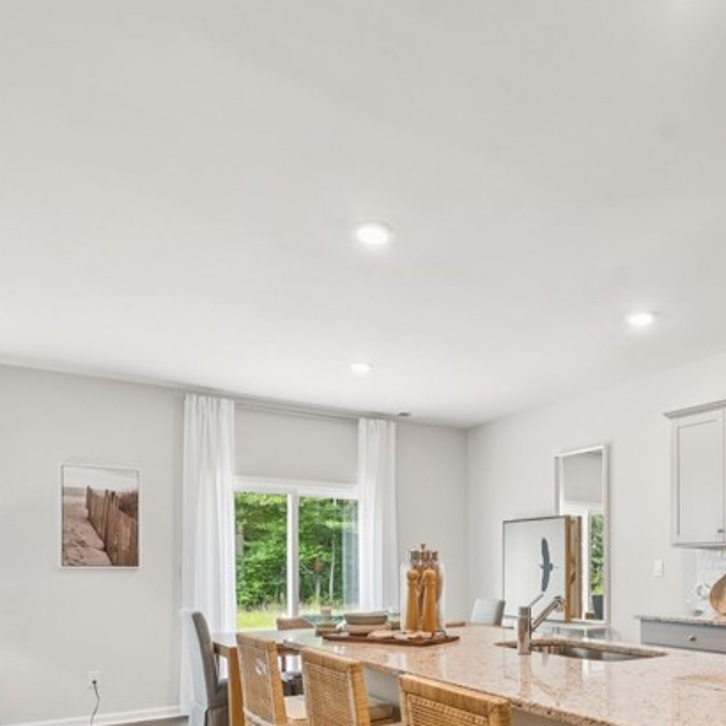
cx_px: 524
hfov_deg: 56.8
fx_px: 641
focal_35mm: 27
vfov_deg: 55.7
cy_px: 559
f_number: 8
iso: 200
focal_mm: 12
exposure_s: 1/8
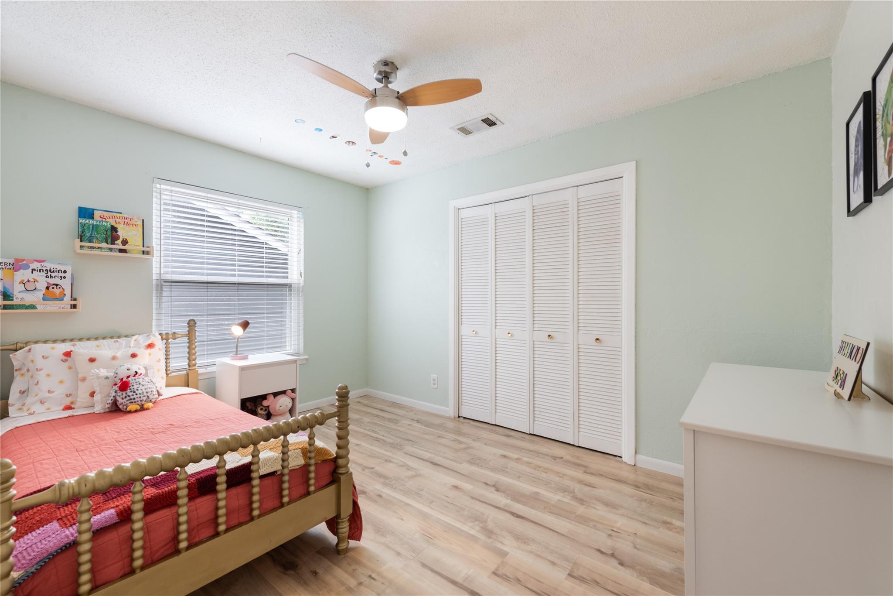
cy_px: 298
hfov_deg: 100.4
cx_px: 446
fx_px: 372
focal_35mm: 15
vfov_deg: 77.3
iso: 400
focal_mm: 15
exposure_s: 1/6
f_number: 8
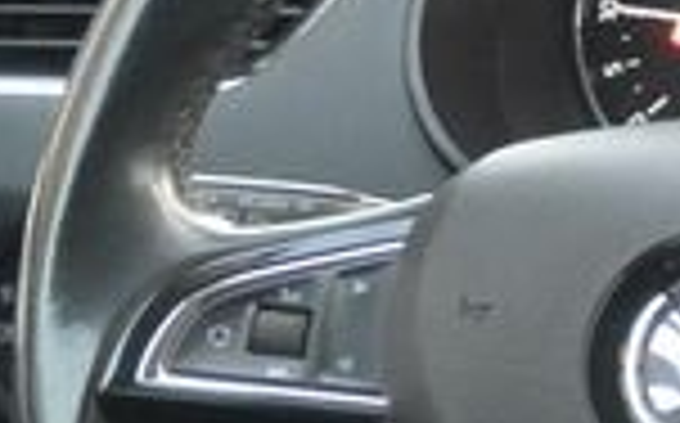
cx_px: 1117
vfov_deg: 6.9
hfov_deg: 10.7
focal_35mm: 187
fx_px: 3462
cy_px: 713
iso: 800
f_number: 3.5
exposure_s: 1/60
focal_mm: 10
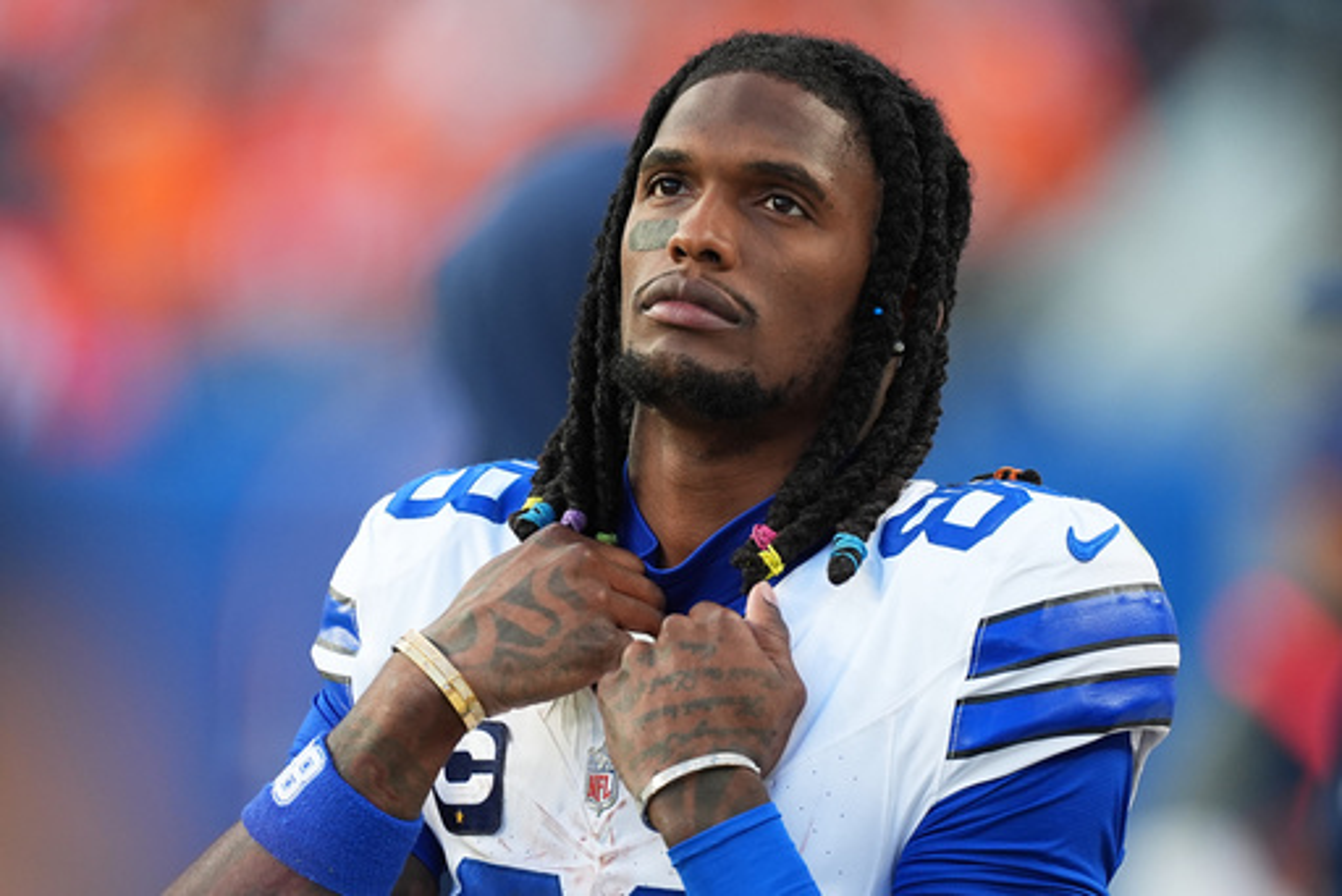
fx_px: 33568
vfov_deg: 1.5
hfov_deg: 2.3
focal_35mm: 900
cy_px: 448
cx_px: 671
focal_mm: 600
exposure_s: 1/500
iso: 1000
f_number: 4
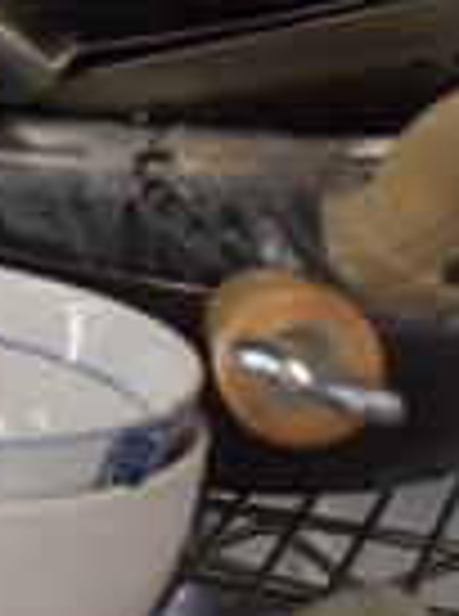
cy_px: -22
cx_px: -567
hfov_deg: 11.1
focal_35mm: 116
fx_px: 2061
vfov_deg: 16.6
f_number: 3.5
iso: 800
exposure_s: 1/160
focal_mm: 18
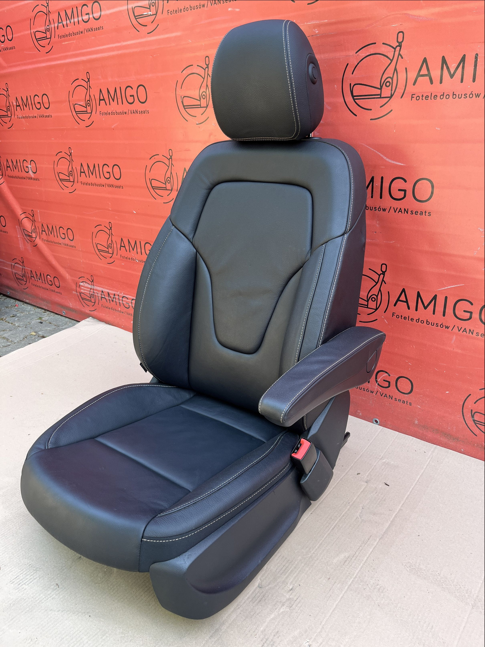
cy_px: 324
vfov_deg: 67.3
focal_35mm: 26
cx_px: 242
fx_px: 486
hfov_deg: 53.1
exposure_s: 1/122
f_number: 1.6
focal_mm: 5.1
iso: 40
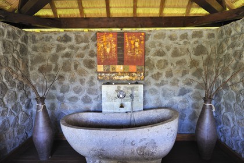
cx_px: 122
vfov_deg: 55.1
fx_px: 156
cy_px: 82
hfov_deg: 76.1
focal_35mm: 23
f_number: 4.5
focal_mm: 23
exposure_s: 1/60
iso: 800
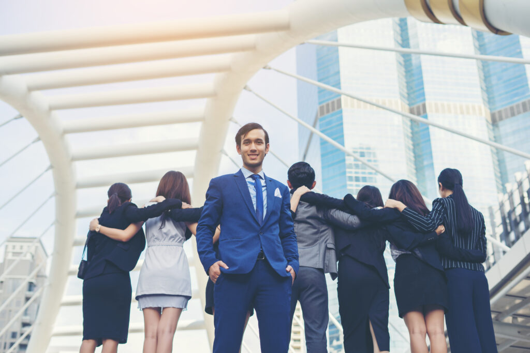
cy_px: 176
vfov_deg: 27.0
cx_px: 265
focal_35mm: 50
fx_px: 736
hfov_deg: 39.6
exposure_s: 1/320
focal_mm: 50
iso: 100
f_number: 3.2
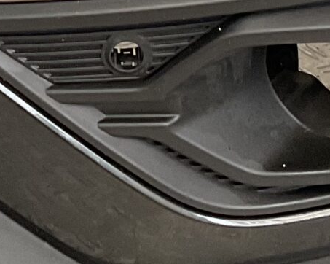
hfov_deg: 12.0
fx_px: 1562
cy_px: -120
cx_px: 14
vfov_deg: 9.4
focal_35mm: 160
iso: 100
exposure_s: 1/60
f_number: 1.8
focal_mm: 3
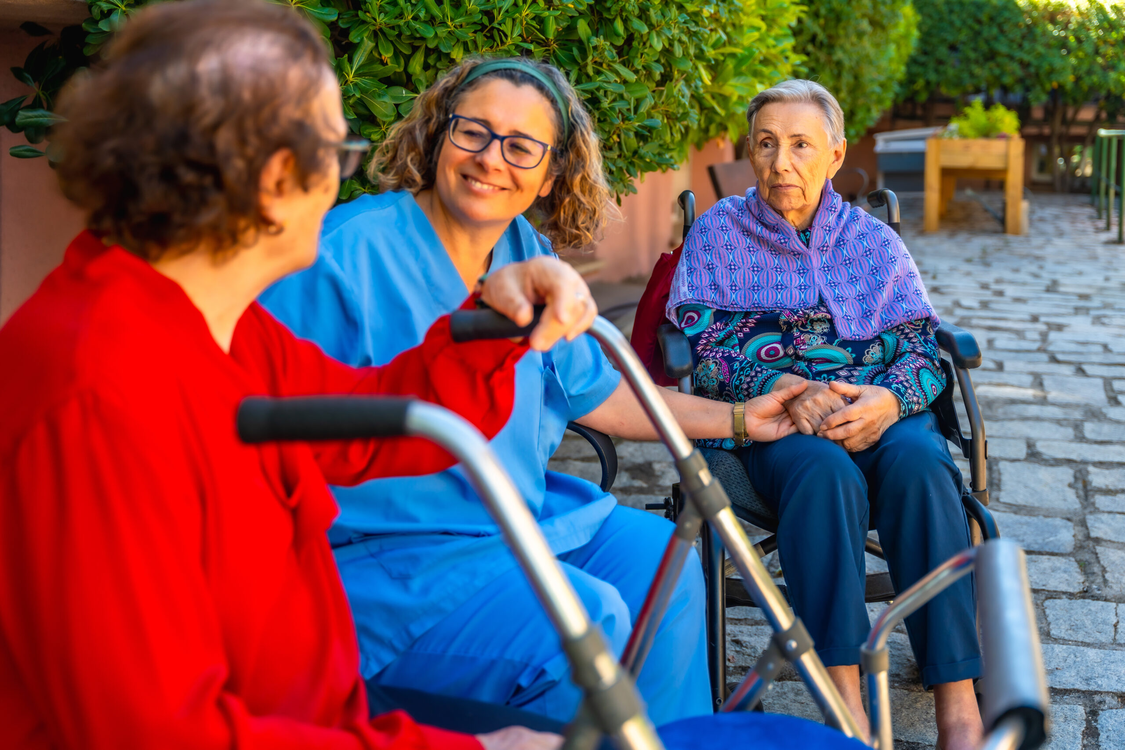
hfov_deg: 47.7
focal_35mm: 41
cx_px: 562
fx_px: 1272
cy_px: 375
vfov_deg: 32.9
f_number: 2.8
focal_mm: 40.7
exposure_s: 1/320
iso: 100
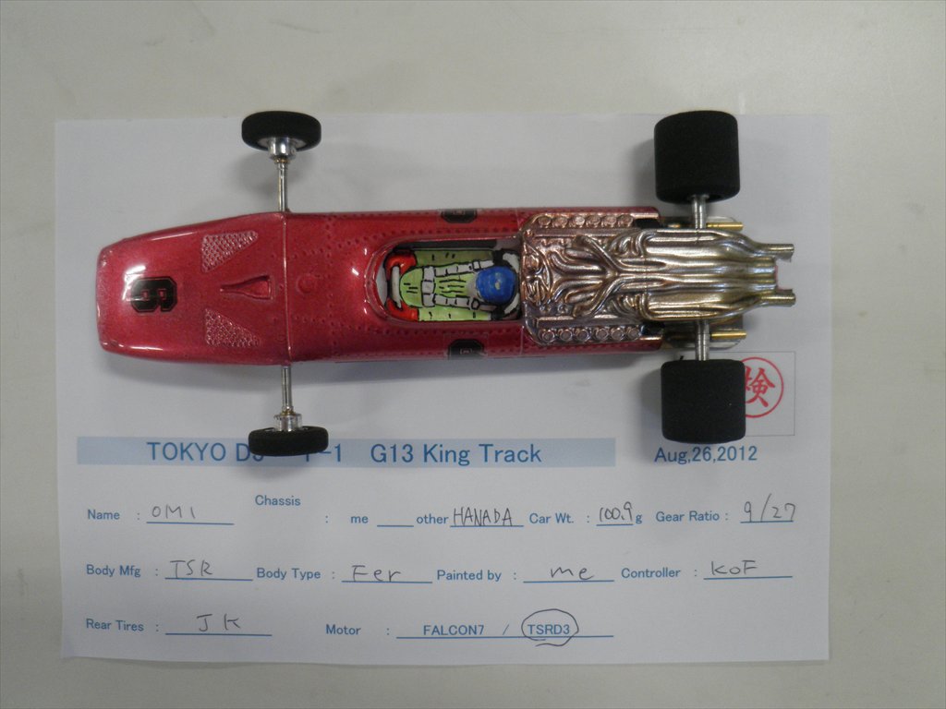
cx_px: 473
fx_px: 765
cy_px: 354
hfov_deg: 63.4
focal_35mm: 28
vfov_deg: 49.7
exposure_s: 1/30
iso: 160
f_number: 3.2
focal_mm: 5
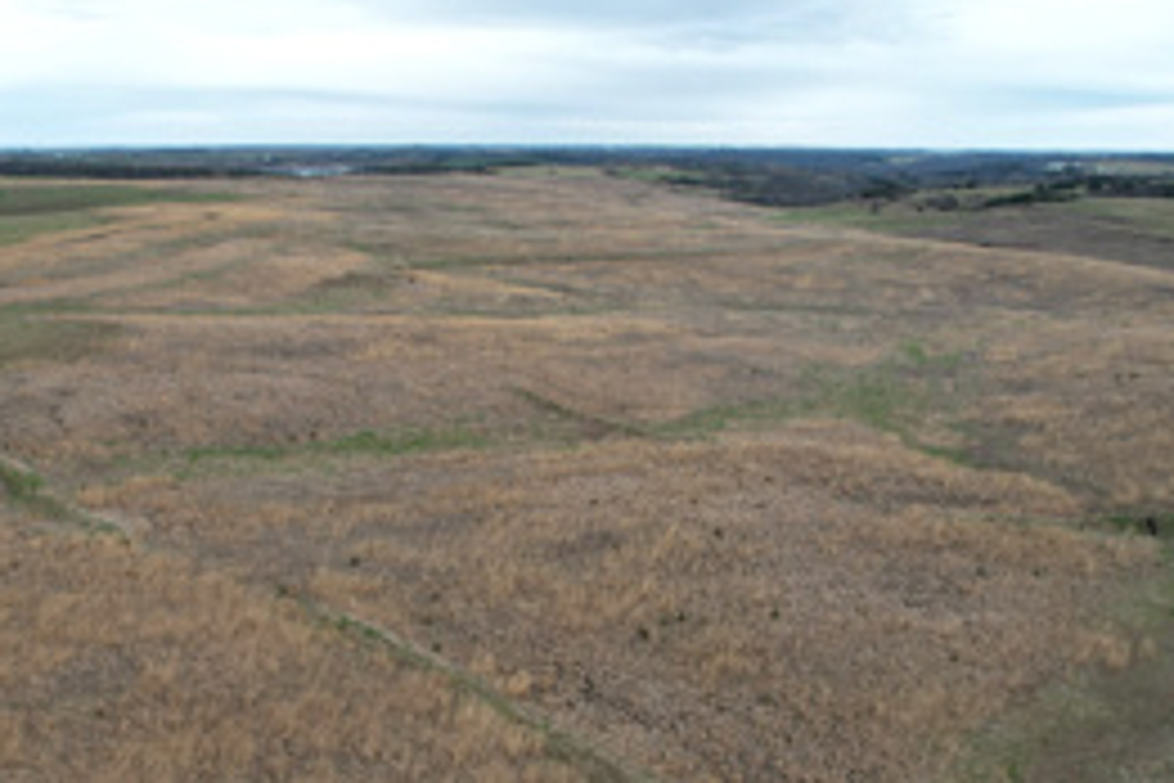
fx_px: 1239
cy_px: 648
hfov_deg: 49.7
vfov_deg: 33.8
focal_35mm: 38
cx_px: 382
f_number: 2.8
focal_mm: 8.38
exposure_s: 1/500
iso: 100
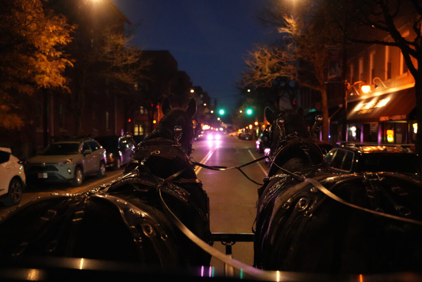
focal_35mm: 35
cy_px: 141
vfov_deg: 37.5
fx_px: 415
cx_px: 211
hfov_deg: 53.9
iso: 10000
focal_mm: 35.4
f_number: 2.8
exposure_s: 1/250
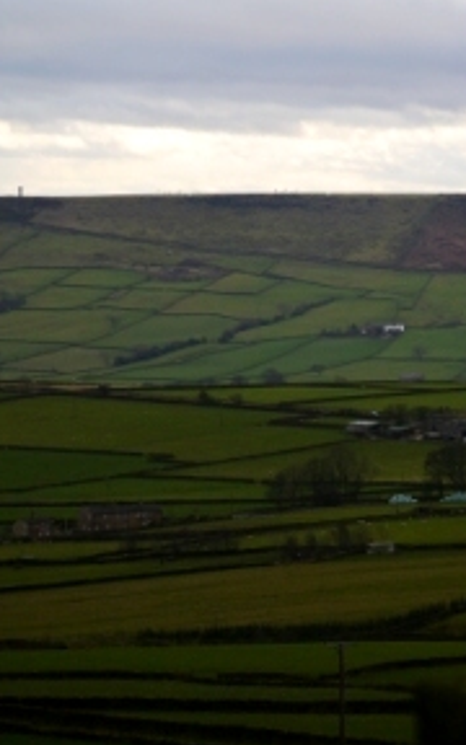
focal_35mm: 213
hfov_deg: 6.2
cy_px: 331
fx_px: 4328
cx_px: 396
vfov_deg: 9.8
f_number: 4.5
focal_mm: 67
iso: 160
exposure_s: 1/250
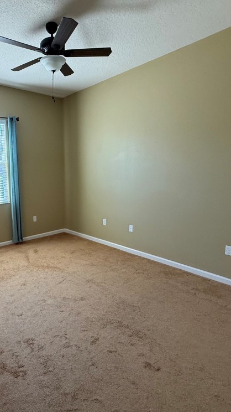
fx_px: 229
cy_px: 204
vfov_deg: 83.9
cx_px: 65
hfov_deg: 51.8
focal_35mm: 21
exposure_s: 1/120
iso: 200
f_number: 2.2
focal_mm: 2.22
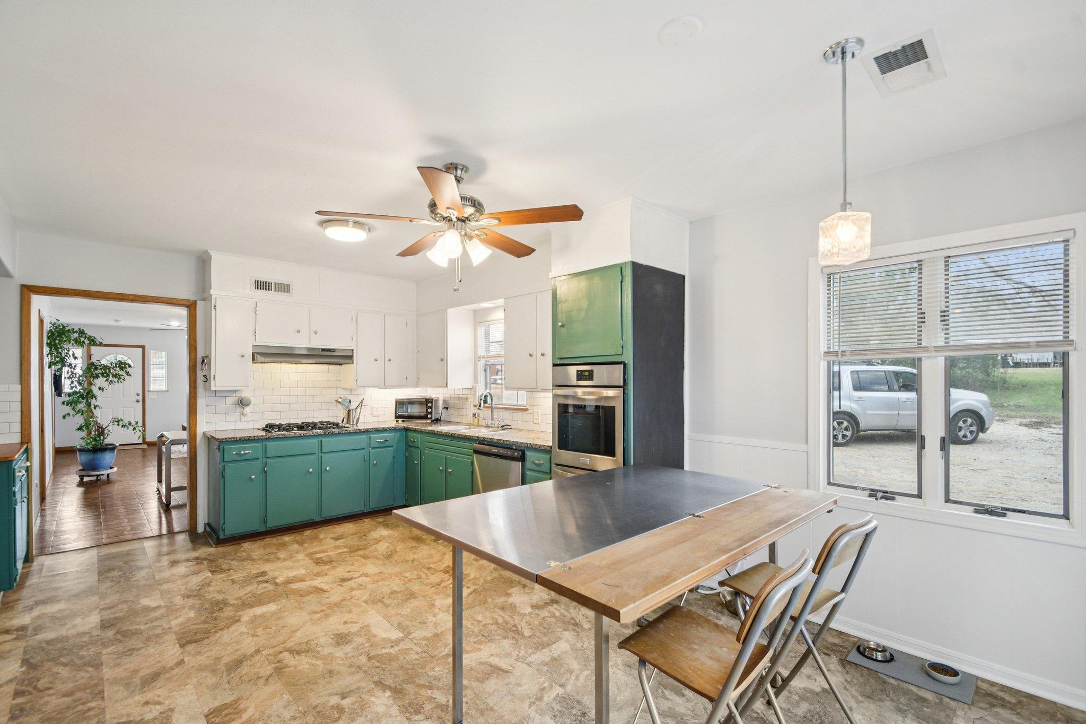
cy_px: 362
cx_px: 543
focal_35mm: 15
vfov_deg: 77.3
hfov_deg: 100.4
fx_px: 452
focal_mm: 10
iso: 400
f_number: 8
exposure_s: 1/10
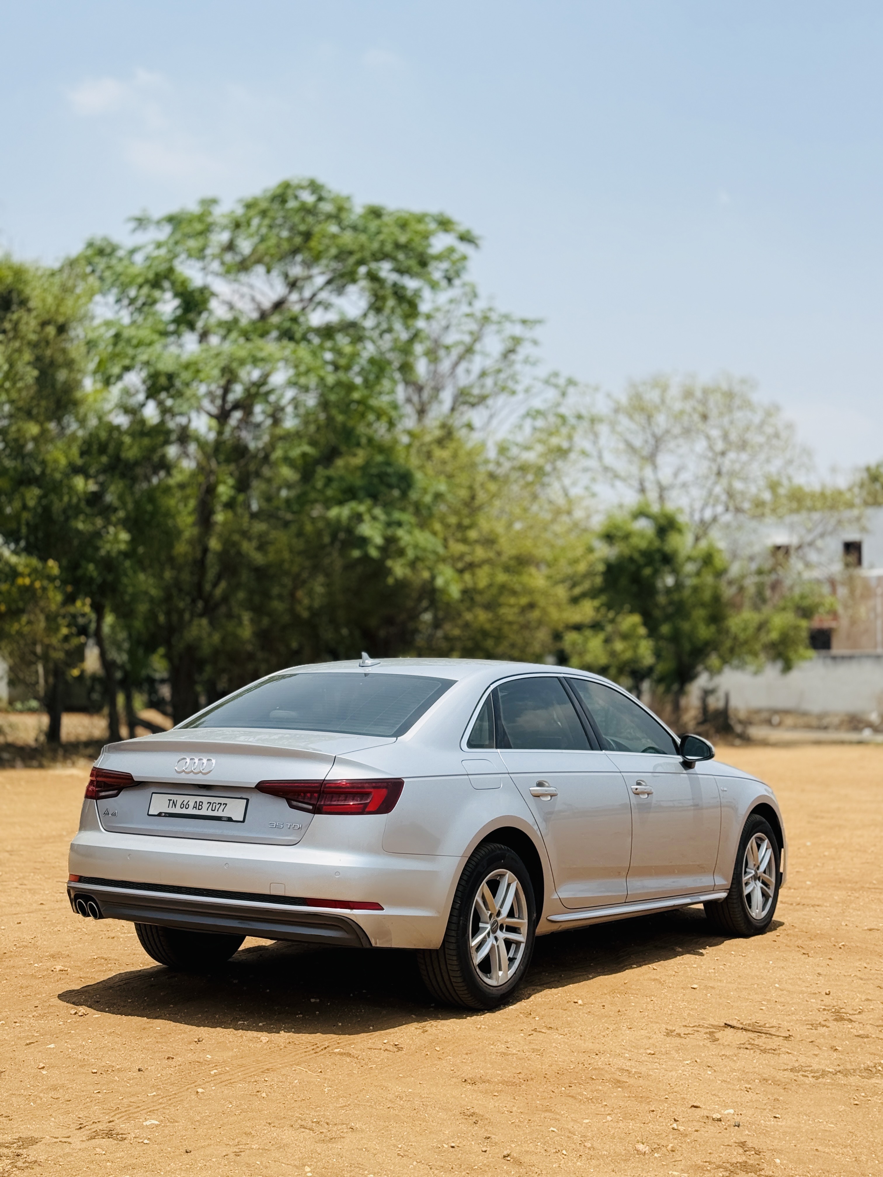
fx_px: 1633
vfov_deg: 39.7
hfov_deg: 30.3
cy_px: 588
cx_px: 442
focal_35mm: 48
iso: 100
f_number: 1.78
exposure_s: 1/6024
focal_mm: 6.76
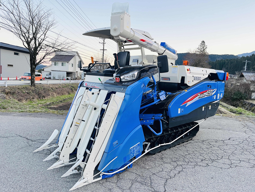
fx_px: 192
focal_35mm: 26
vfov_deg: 53.1
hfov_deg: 67.3
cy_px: 96
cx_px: 128
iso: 125
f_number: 1.6
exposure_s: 1/87
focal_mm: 5.1
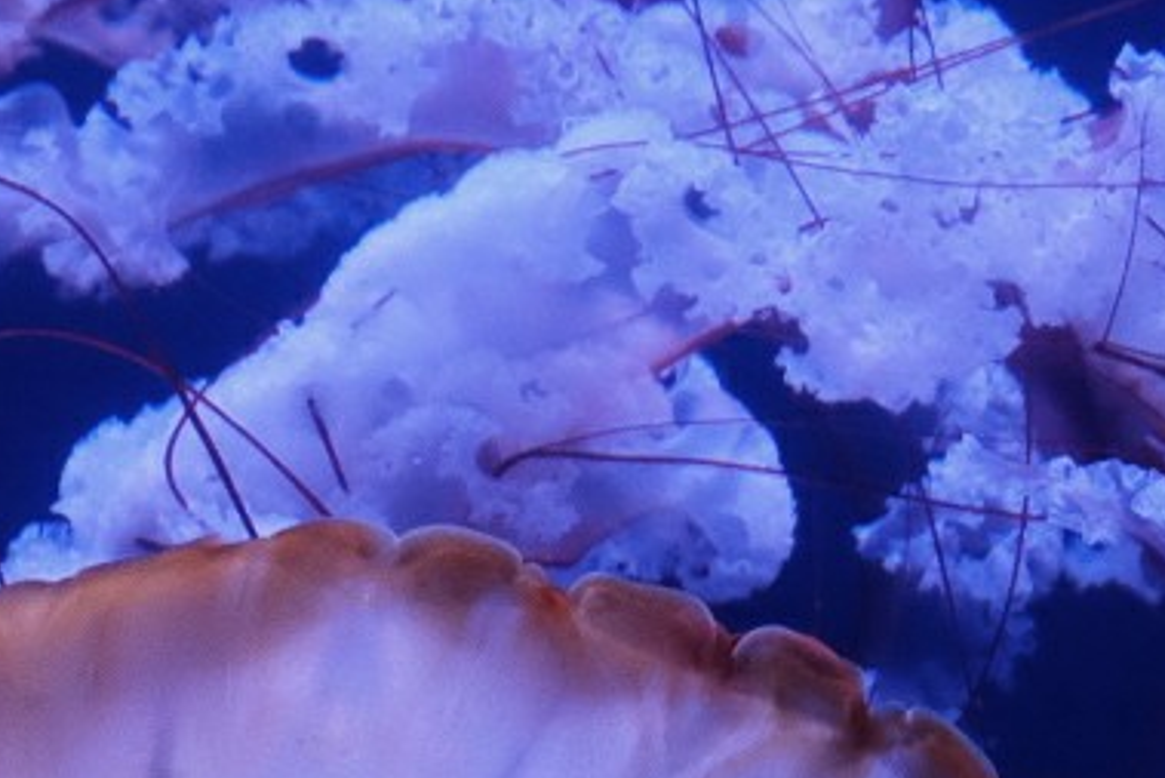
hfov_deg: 5.9
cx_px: 1205
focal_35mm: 351
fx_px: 11362
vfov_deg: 3.9
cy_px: 612
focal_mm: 50
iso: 3200
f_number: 5.6
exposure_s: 1/180
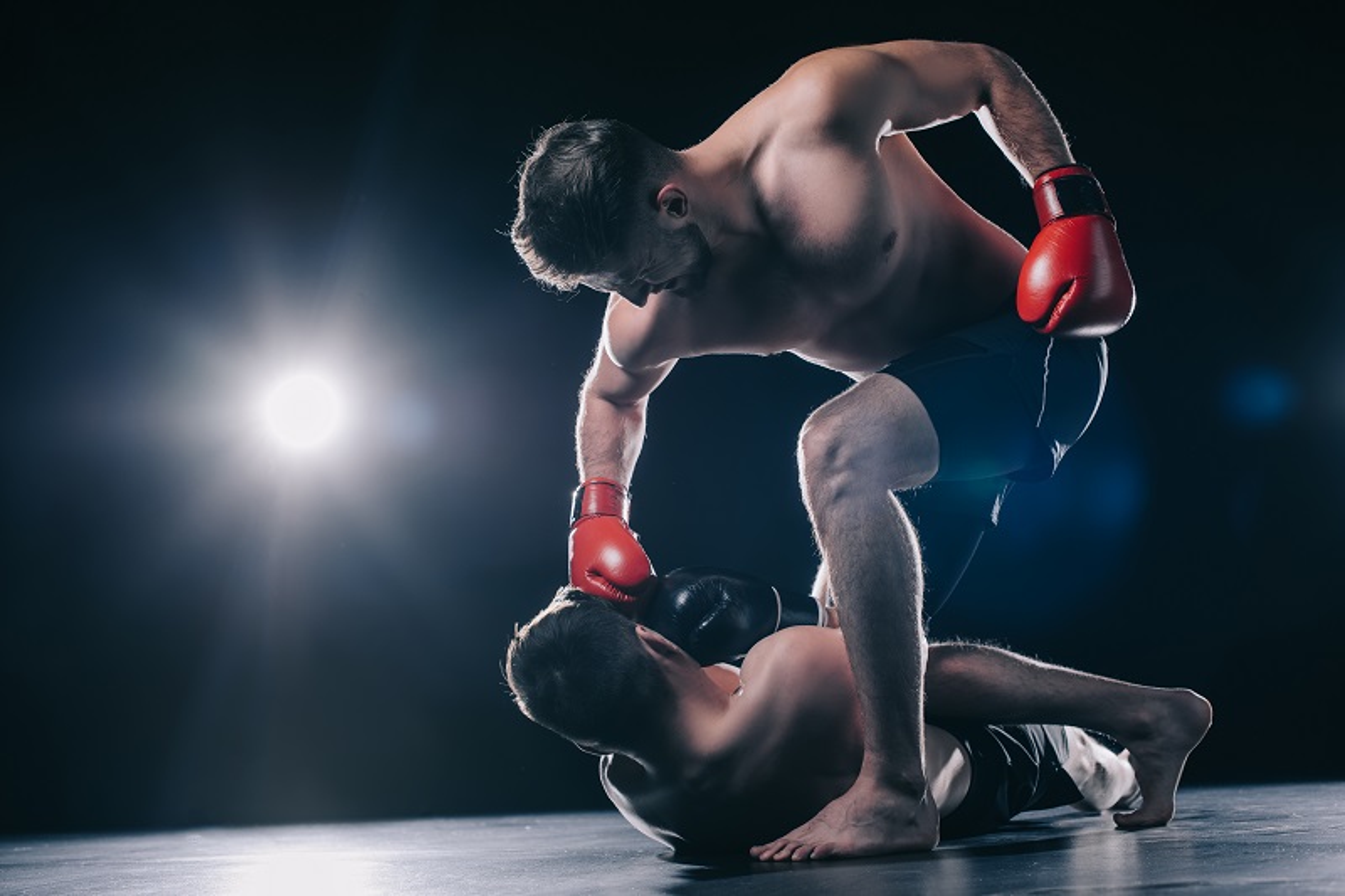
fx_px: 1868
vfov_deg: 27.0
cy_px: 448
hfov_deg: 39.6
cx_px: 672
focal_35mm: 50
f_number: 5.6
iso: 125
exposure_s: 1/200
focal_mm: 50
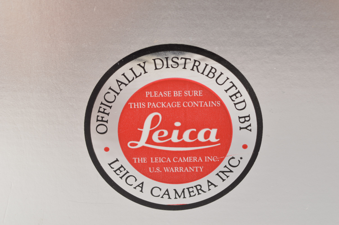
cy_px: 112
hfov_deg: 29.9
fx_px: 635
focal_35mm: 68
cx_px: 170
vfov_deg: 20.1
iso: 100
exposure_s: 1/125
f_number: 9
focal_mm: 45
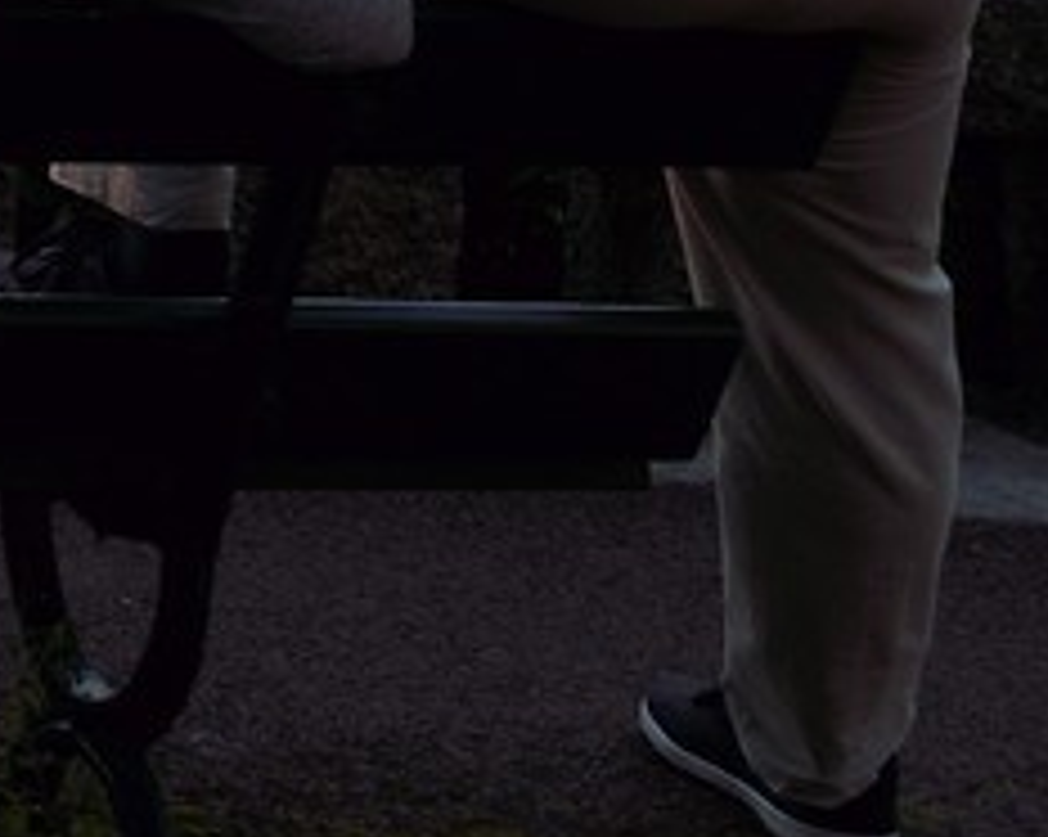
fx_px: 6384
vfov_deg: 7.3
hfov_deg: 8.1
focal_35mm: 206
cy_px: -716
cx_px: -2011
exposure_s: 1/40
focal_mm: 32
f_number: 7.1
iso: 200
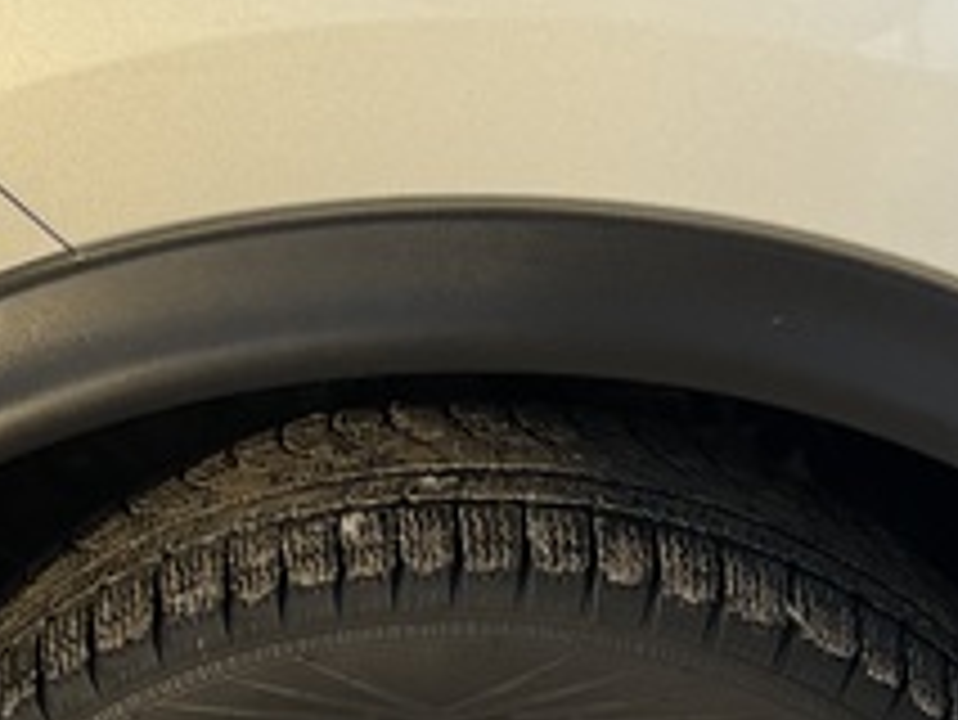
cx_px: 486
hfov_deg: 22.5
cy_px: 1062
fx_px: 2409
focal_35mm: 87
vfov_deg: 15.7
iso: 25
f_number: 1.8
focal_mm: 3
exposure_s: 1/406
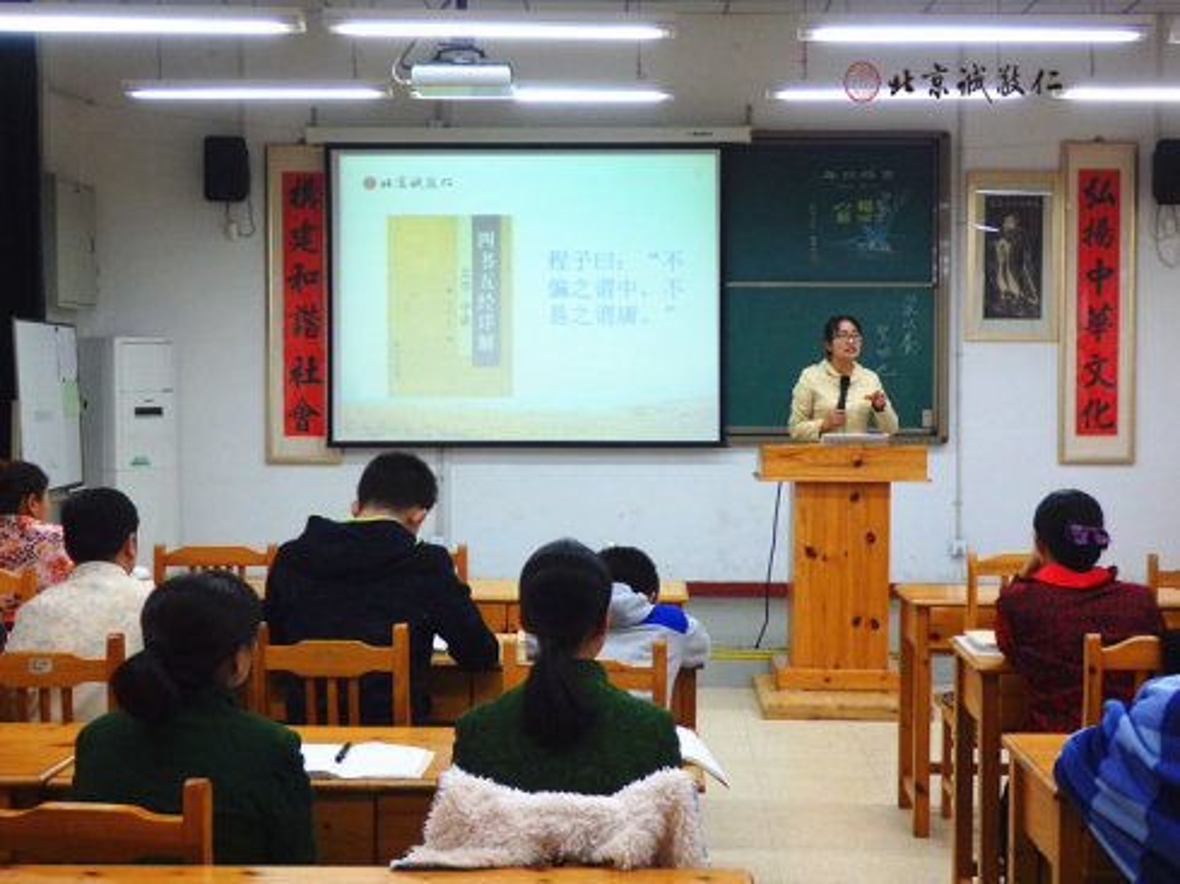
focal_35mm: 45
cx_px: 590
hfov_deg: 42.1
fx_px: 1533
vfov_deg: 32.2
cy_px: 442
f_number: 3.8
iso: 400
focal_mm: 8
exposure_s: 1/80
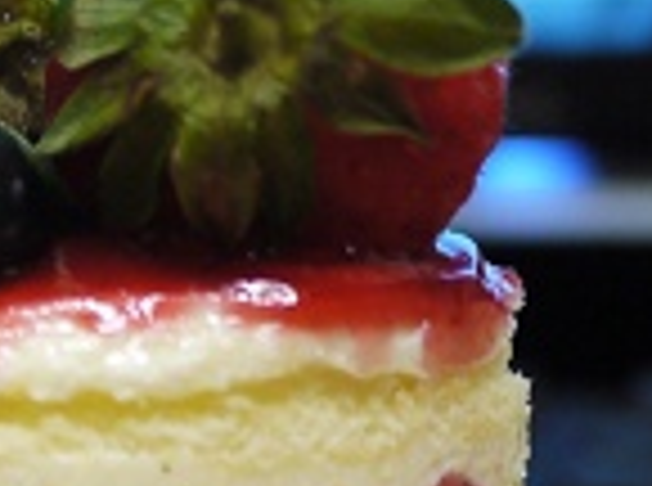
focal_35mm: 124
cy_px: 644
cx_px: -315
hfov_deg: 14.8
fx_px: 2330
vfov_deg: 11.6
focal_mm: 14
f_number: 2.5
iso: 400
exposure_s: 1/25
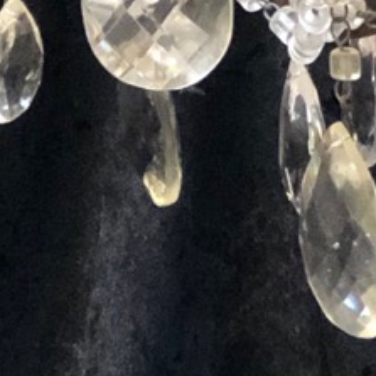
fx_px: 4449
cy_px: -808
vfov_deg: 4.6
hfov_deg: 4.8
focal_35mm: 362
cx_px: 607
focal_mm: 6.6
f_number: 2.8
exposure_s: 1/33
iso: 500
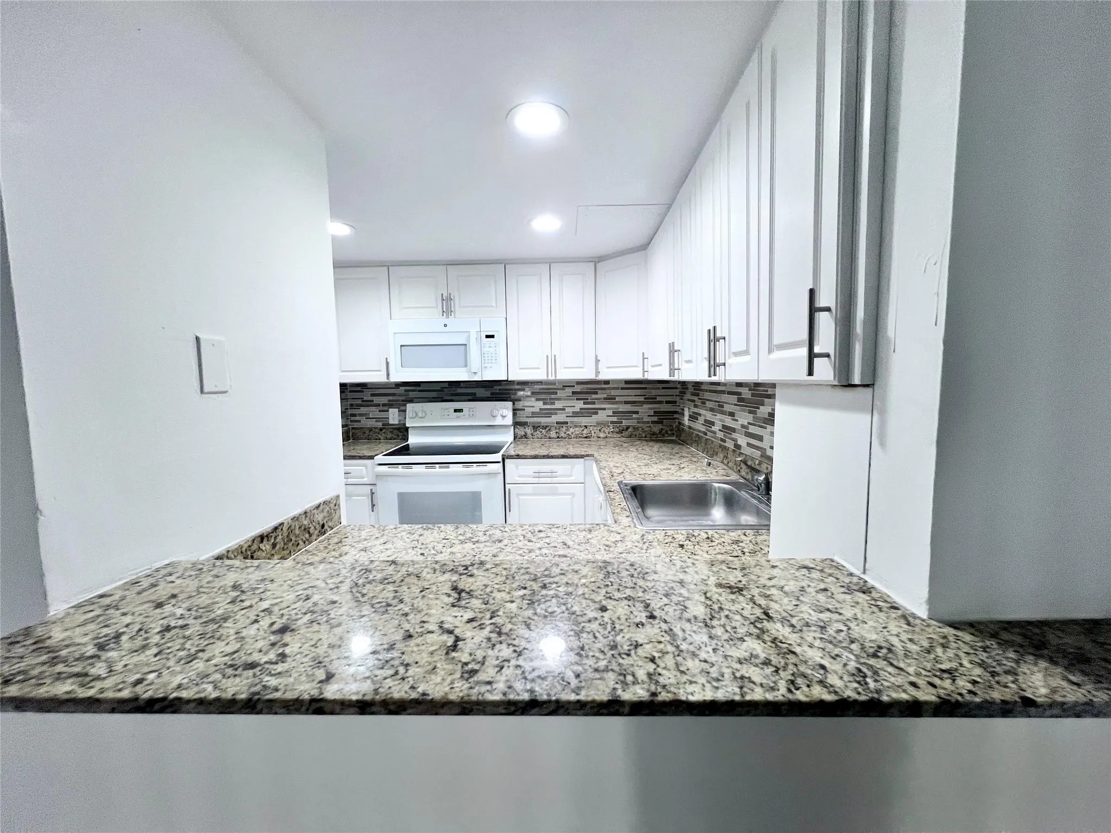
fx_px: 417
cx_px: 556
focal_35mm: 13
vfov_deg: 89.9
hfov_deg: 106.2
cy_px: 416
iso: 200
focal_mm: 1.57
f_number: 1.8
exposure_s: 1/120
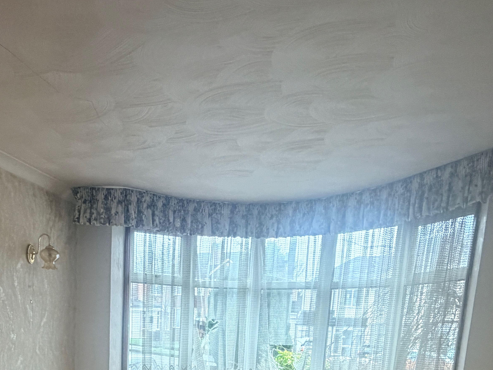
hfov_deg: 53.0
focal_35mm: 34
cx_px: 168
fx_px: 484
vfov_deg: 34.8
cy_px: 424
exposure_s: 1/60
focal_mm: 2.22
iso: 400
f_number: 2.2
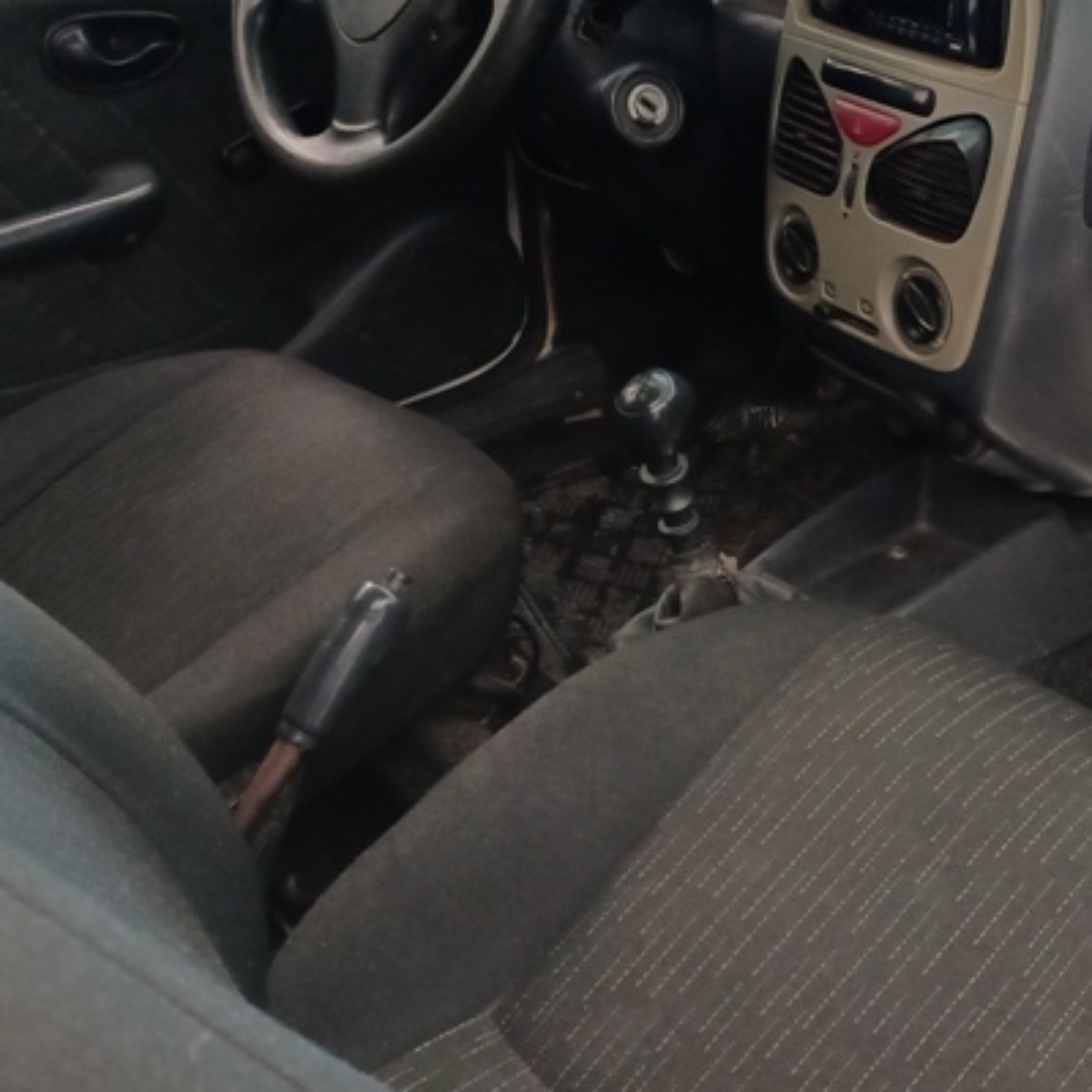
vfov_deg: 36.5
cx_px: 860
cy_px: 390
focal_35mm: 46
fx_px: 1642
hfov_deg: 35.7
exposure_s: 1/15
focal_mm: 3.98
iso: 800
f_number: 1.8
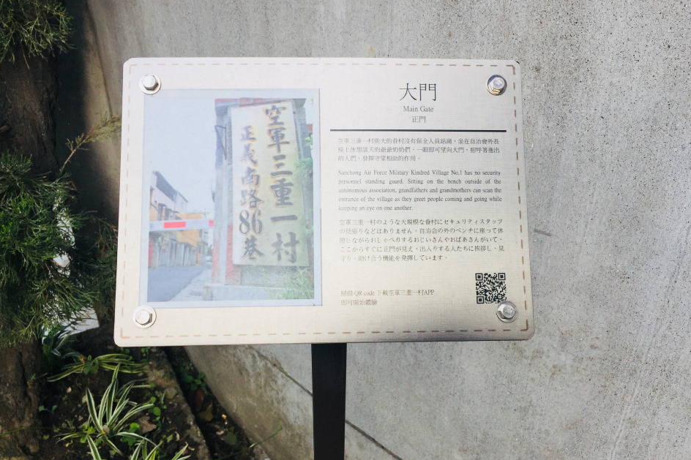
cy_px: 252
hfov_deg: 60.3
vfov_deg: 42.3
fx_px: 595
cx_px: 344
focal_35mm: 31
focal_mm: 4.15
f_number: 2.2
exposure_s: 1/391
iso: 32
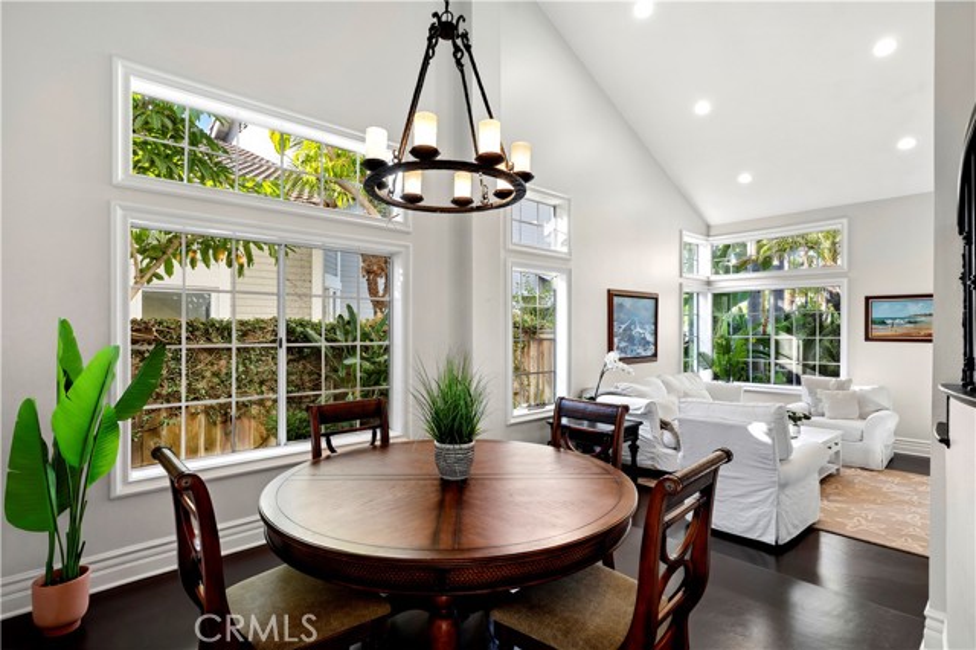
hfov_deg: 90.0
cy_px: 325
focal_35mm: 18
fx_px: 488
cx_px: 488
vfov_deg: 67.3
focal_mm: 18
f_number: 9
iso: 200
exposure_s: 1/8
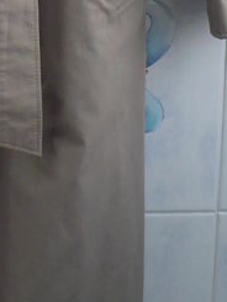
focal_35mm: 151
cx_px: -105
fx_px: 1319
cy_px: -53
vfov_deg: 12.8
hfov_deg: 9.6
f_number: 2.8
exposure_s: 1/50
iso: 100
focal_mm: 6.1
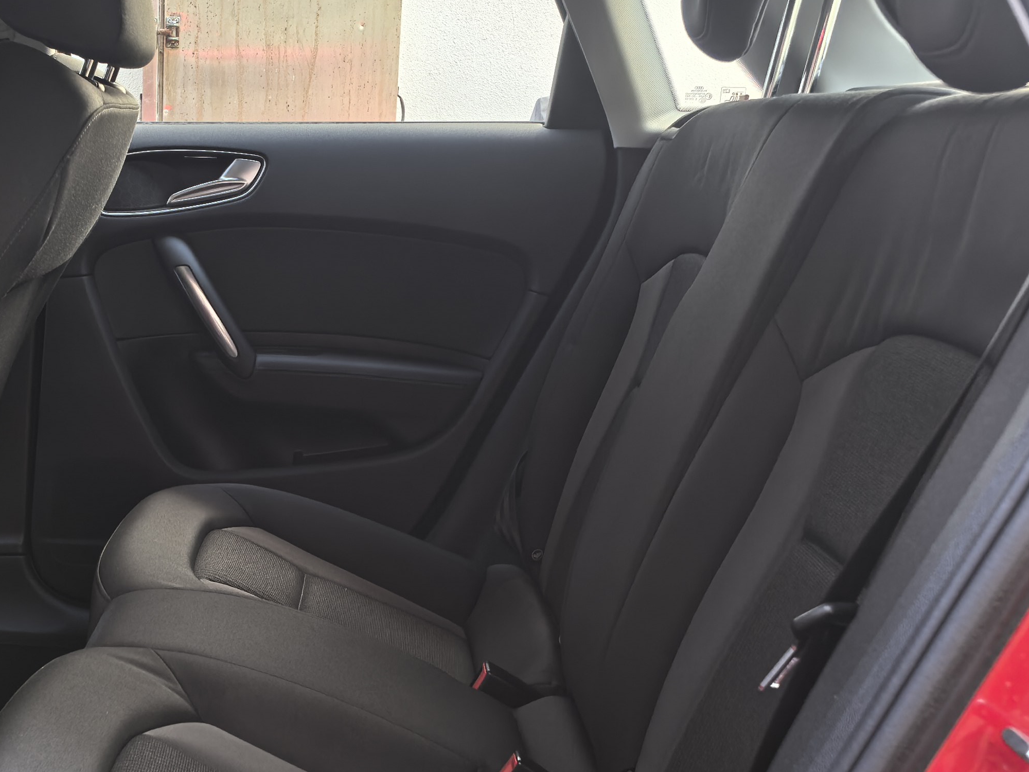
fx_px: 1605
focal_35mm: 54
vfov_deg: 27.0
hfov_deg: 34.6
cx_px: 224
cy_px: 420
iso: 50
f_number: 2
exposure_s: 1/131
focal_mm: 6.35
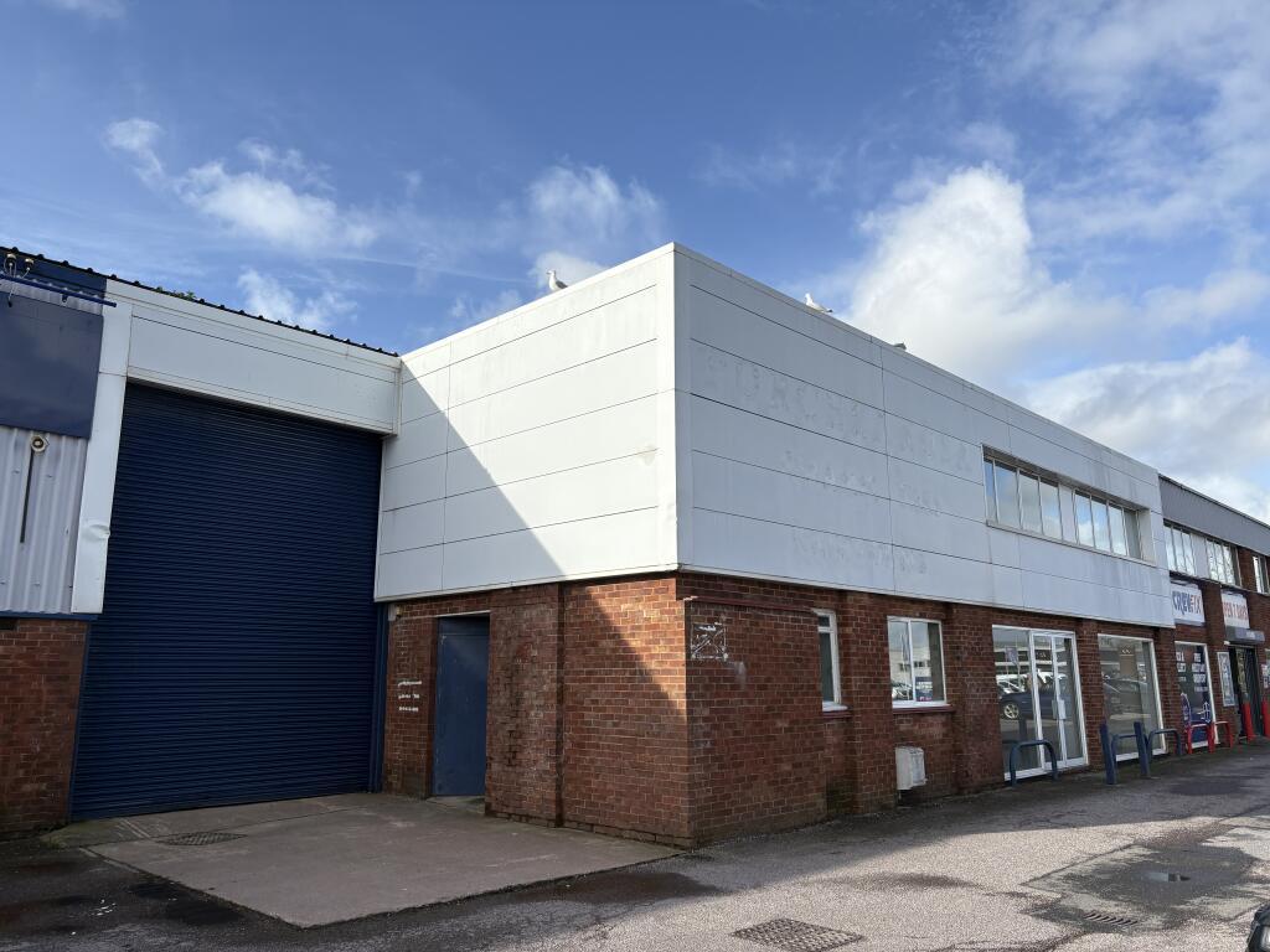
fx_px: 954
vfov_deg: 53.1
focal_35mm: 26
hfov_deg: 67.3
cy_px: 476
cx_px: 635
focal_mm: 5.96
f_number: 1.6
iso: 50
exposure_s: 1/3623
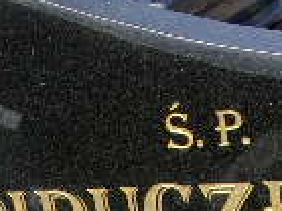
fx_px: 1050
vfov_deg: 10.4
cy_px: 444
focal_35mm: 129
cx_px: 142
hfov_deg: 15.3
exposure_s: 1/70
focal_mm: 5.1
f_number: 10.8
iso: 80
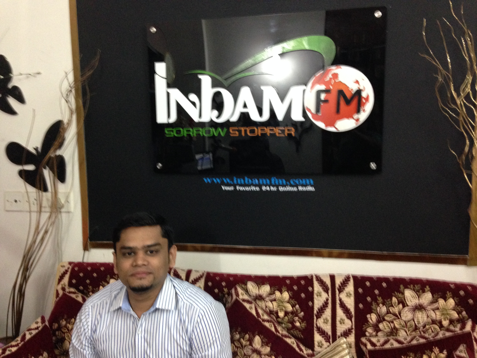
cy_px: 179
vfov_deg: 42.9
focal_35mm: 33
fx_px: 455
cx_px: 238
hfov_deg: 55.4
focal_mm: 4.12
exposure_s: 1/15
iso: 400
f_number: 2.4
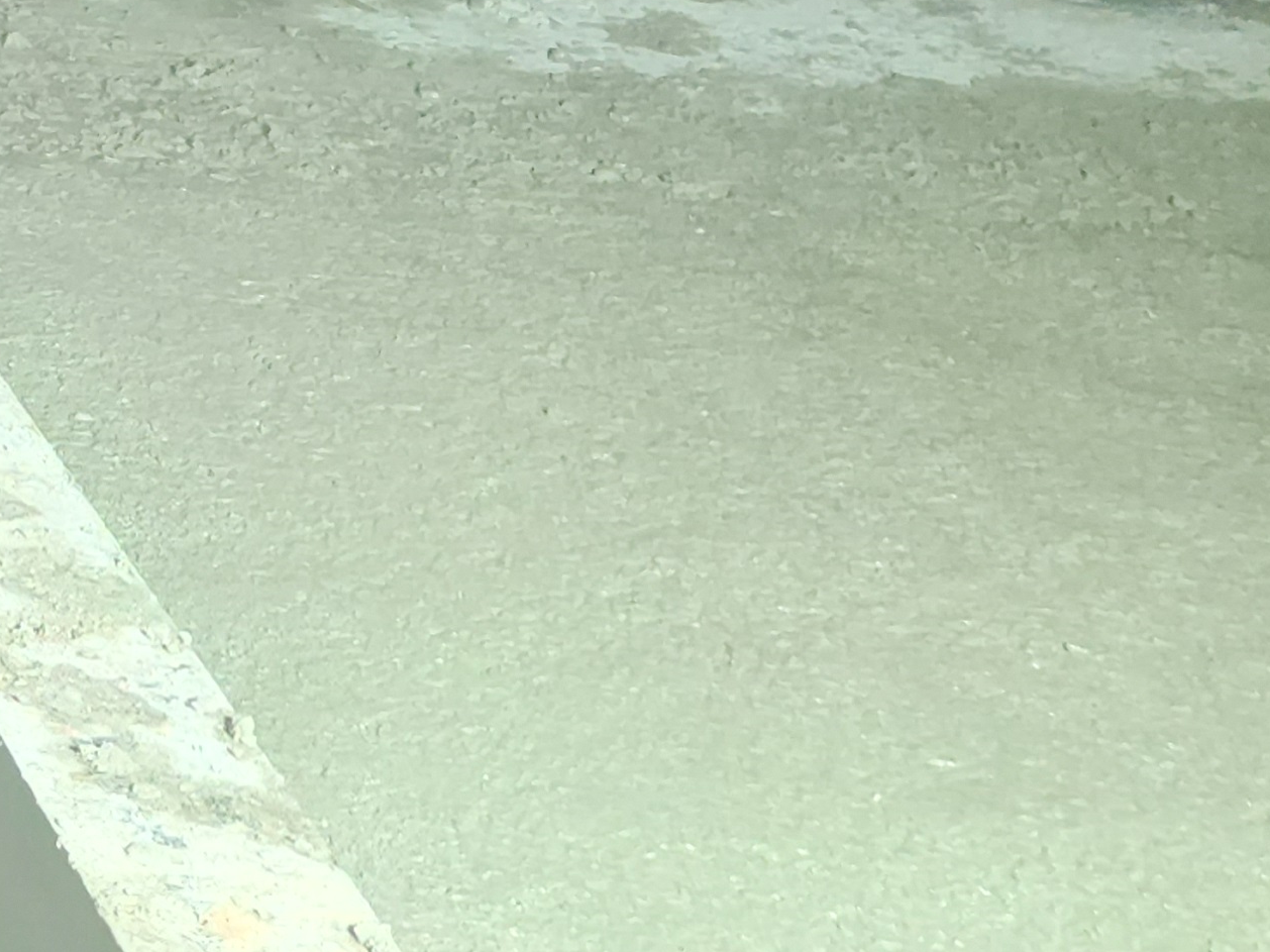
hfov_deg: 13.5
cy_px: -1304
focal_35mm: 128
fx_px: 4695
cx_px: -1162
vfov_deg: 10.1
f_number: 1.8
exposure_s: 1/50
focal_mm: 5.4
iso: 250
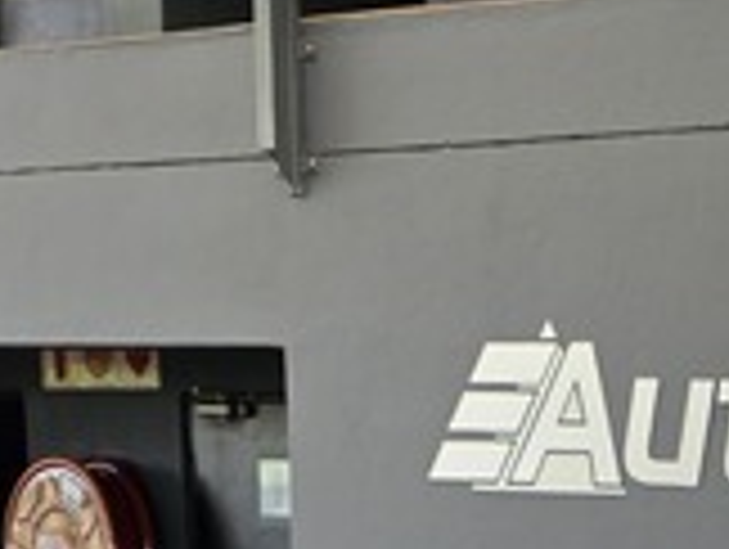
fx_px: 3058
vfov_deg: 8.5
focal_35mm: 145
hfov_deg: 13.5
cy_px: 1652
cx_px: 666
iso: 20
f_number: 1.7
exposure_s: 1/100
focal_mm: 6.25
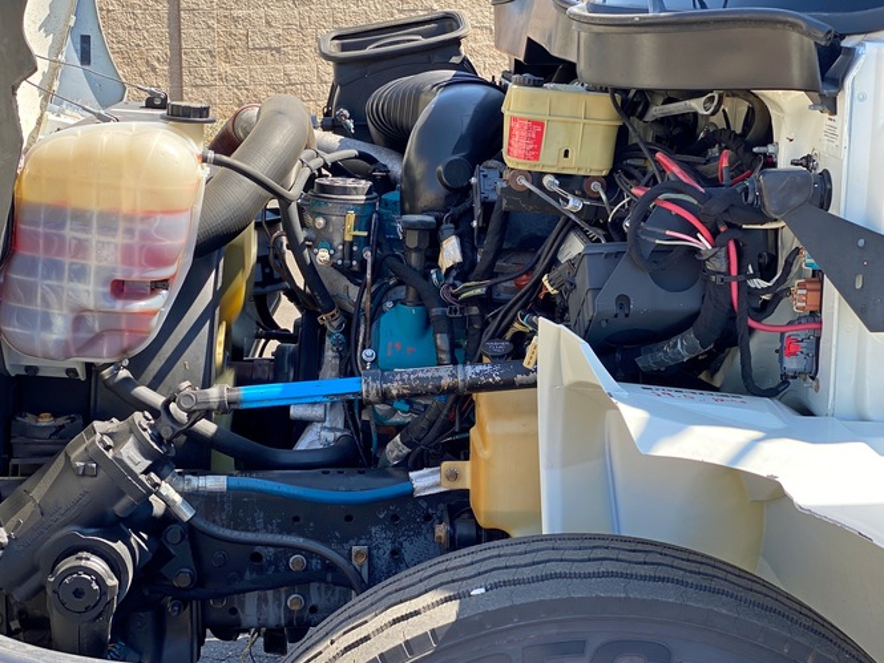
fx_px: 1558
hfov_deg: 31.7
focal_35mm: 61
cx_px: 412
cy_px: 310
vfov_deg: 24.0
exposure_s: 1/300
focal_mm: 6
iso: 20
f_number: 2
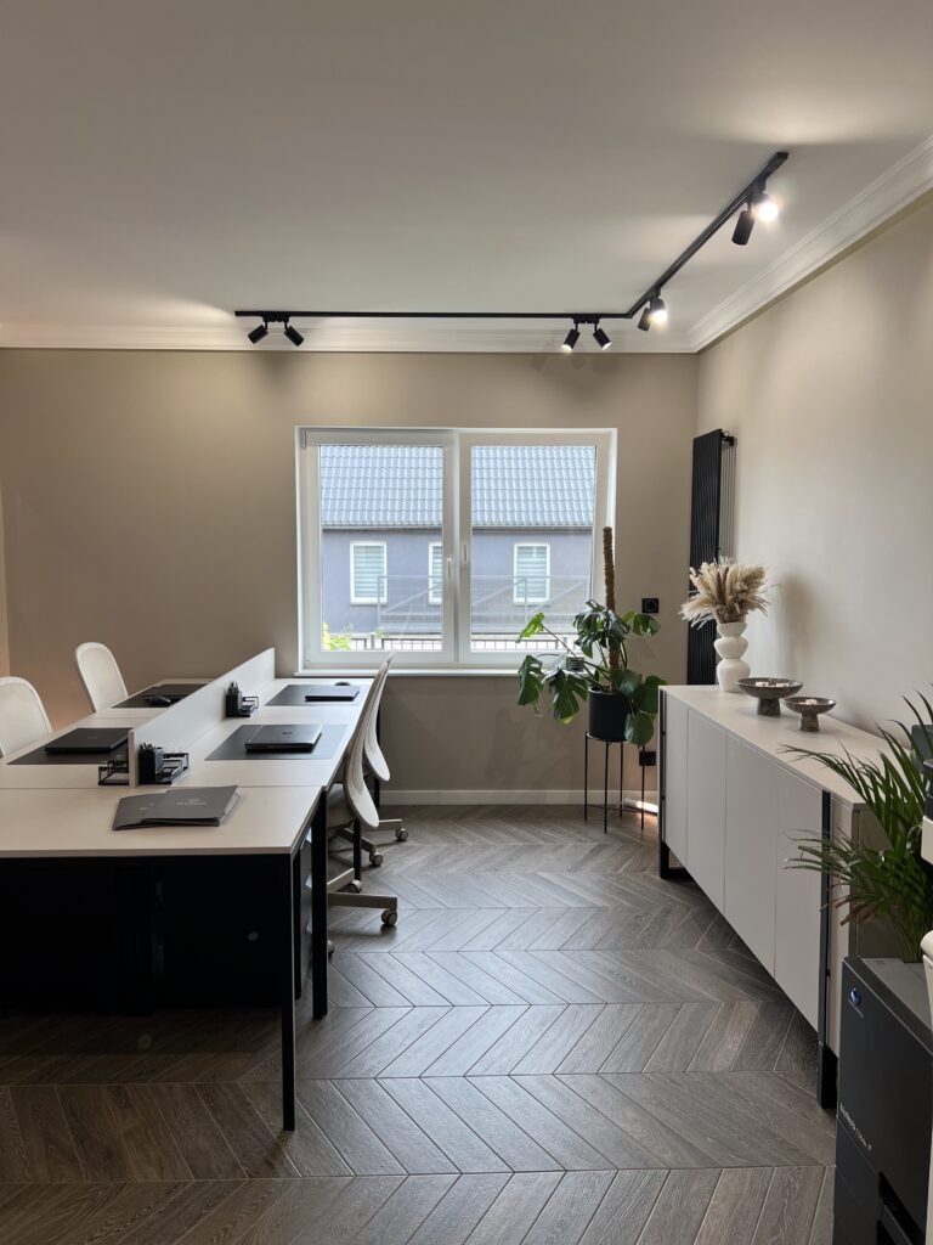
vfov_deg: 67.3
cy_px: 622
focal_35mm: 26
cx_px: 466
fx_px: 934
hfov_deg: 53.1
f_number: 1.5
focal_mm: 5.7
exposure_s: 1/155
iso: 50
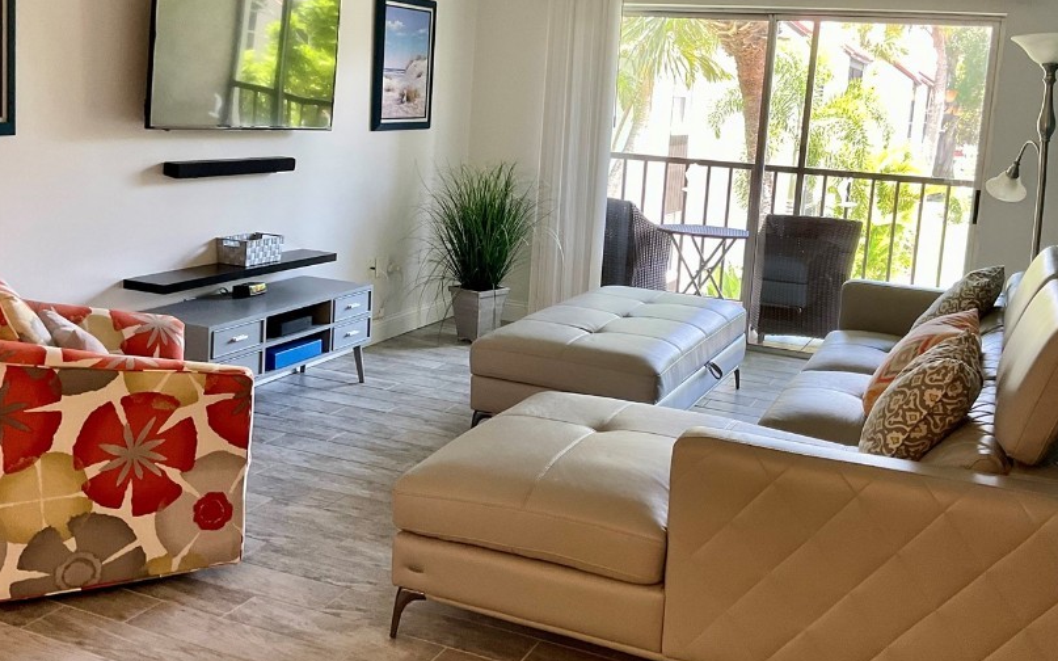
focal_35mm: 39
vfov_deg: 32.6
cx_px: 544
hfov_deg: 50.4
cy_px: 249
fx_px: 1124
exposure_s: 1/60
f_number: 1.8
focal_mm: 3
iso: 64
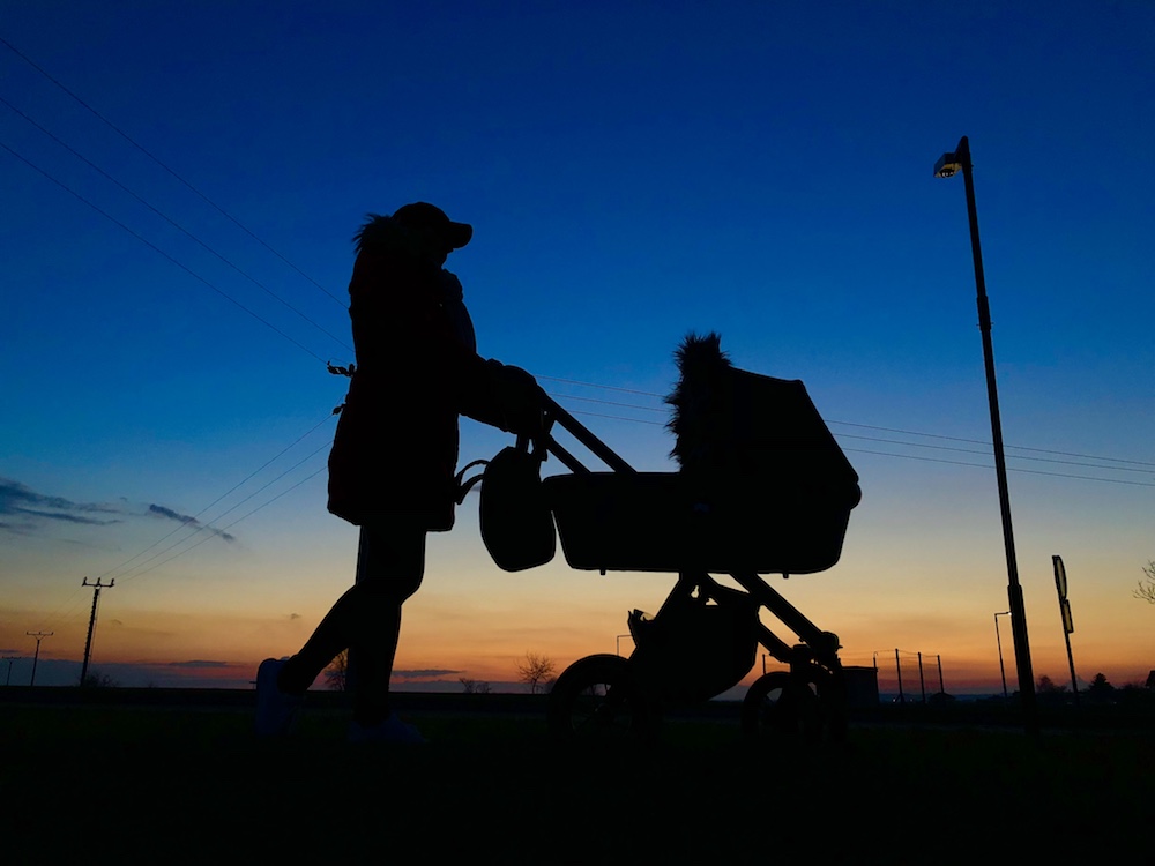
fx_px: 934
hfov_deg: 63.4
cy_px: 433
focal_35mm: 28
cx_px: 578
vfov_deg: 49.7
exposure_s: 1/33
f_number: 1.8
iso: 40
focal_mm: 3.99
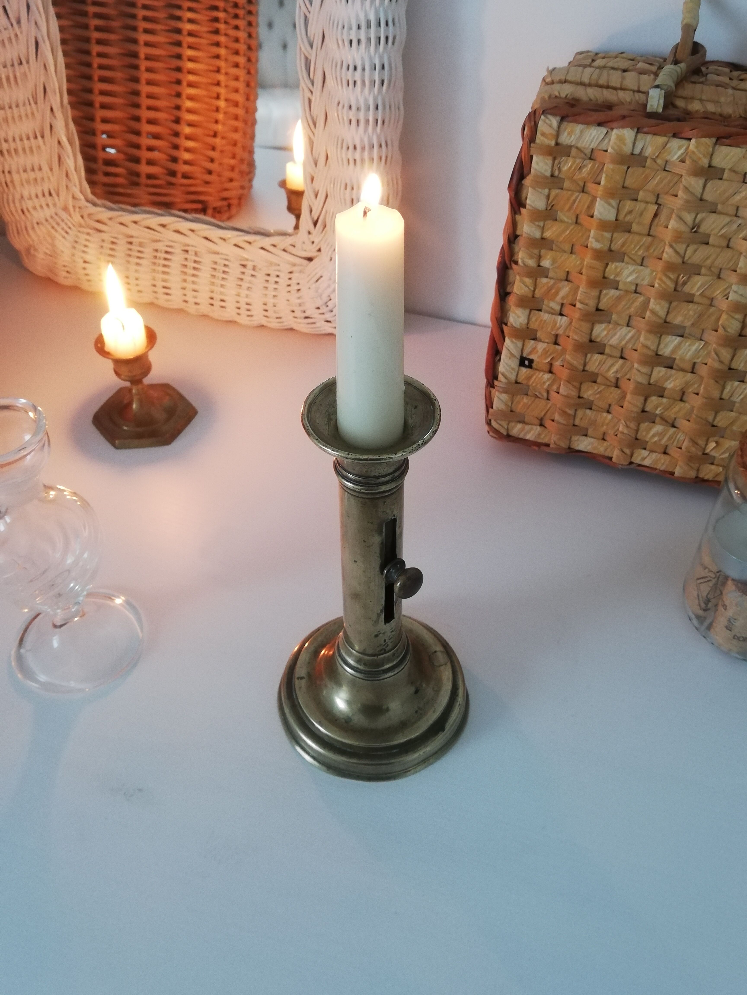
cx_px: 374
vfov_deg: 60.0
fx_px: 863
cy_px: 498
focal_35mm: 30
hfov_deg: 46.8
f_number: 2.2
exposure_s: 1/33.3
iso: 320
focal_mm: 3.81
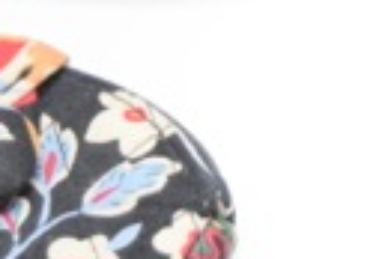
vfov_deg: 3.5
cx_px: 475
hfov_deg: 5.2
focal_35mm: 393
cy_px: -380
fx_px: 4240
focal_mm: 34
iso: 1600
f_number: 4.5
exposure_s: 1/60
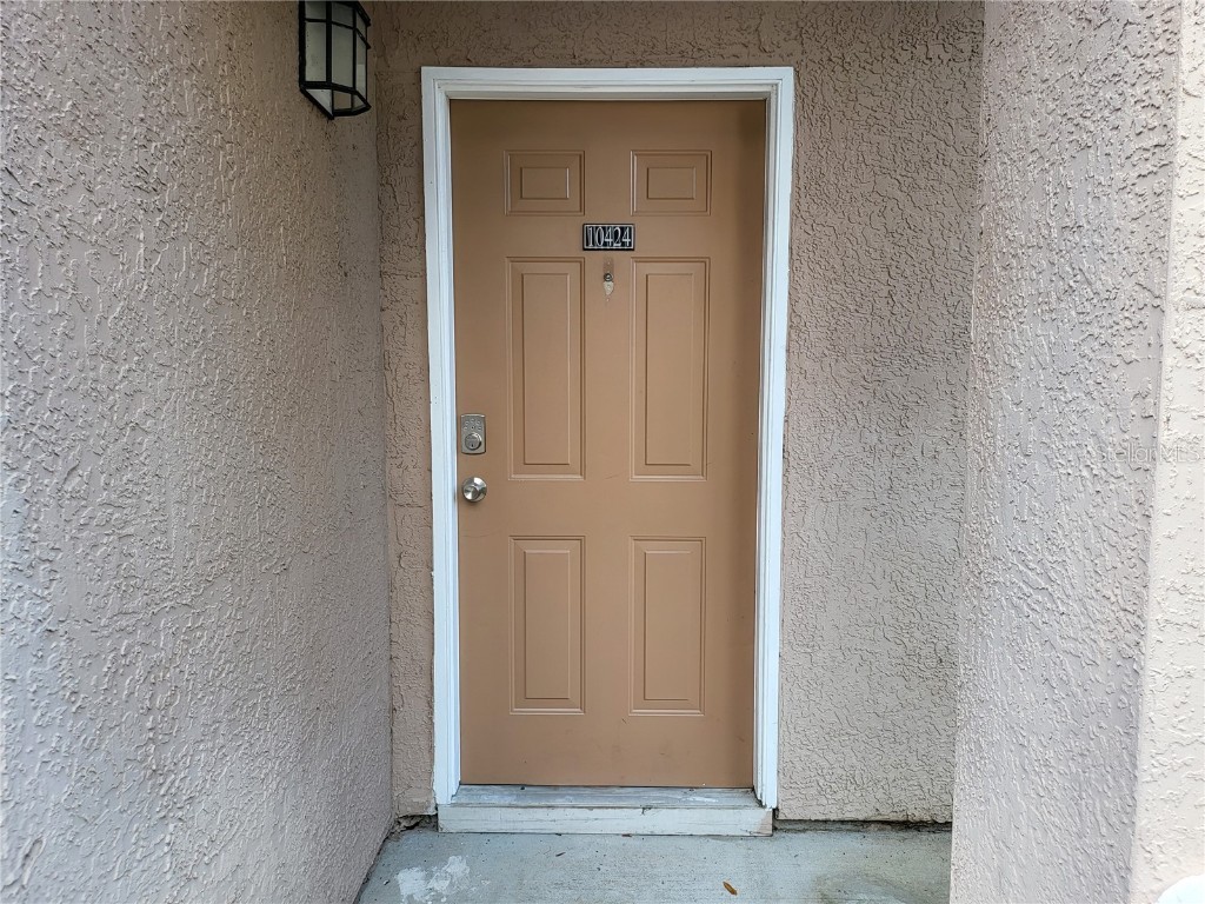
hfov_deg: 71.6
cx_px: 602
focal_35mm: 24
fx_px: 835
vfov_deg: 56.8
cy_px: 452
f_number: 1.8
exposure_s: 1/219
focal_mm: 5
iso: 40
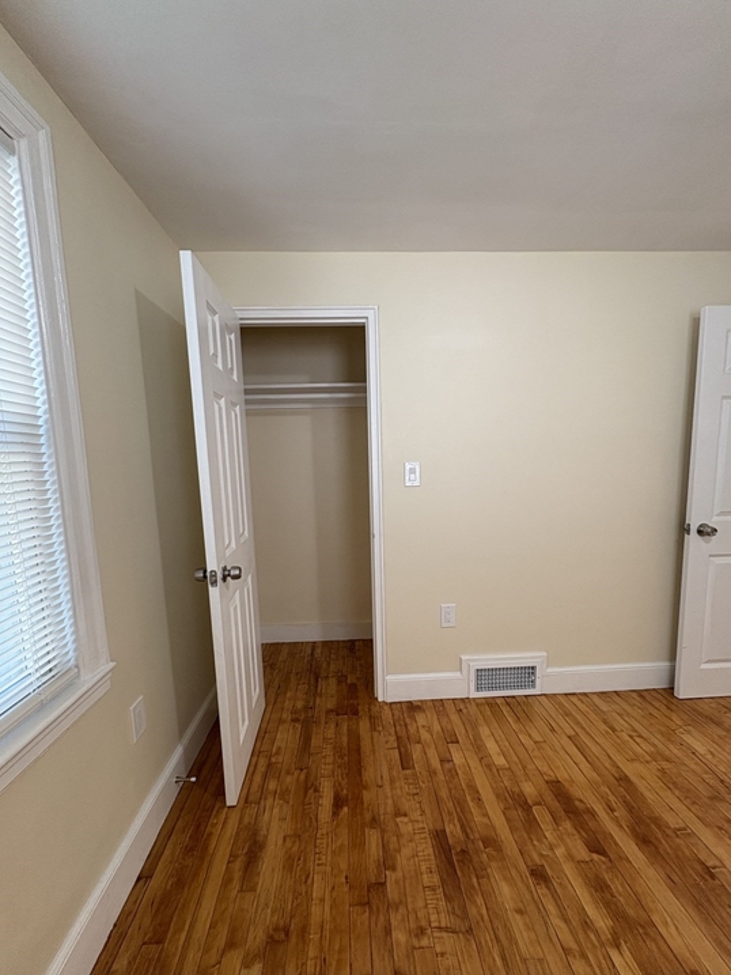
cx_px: 364
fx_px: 422
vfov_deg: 98.1
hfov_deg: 81.8
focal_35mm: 15
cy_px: 513
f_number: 2.2
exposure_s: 1/60
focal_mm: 2.22
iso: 125
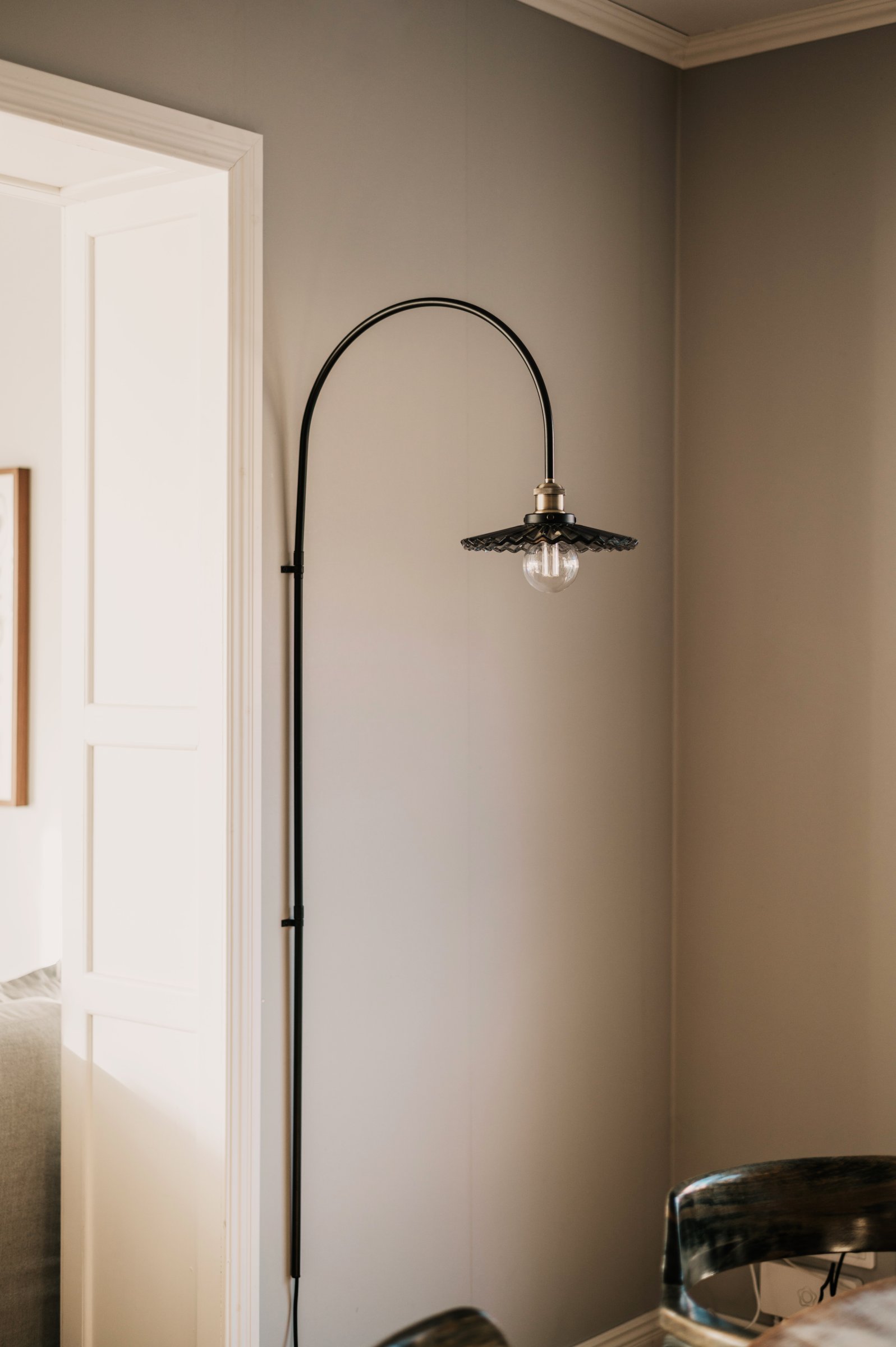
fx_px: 1869
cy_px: 674
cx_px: 448
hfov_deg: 27.0
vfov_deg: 39.6
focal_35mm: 50
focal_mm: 50
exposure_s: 1/125
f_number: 2.2
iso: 160
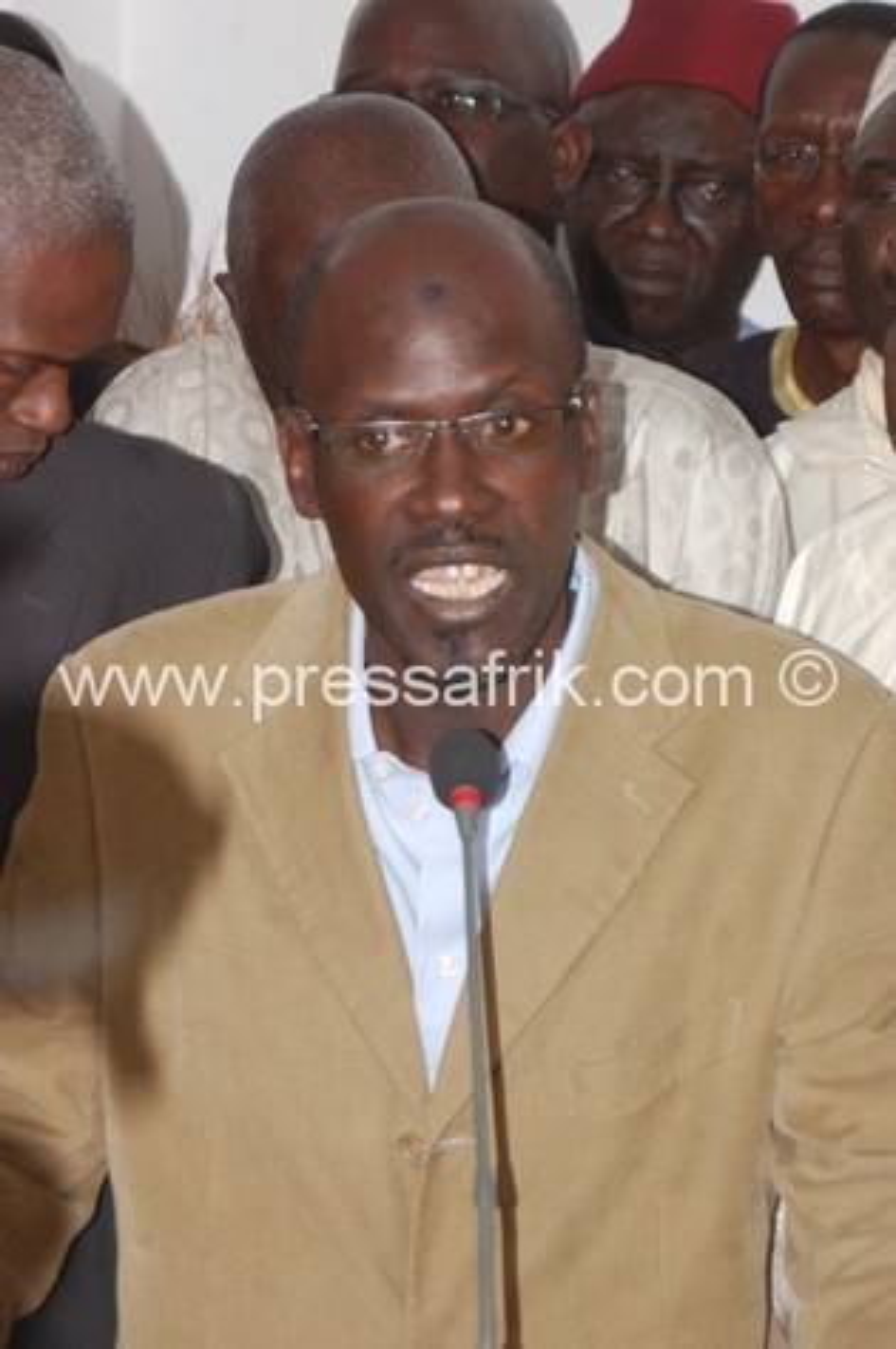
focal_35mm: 150
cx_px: 448
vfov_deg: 13.7
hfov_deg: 9.1
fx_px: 5612
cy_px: 674
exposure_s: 1/60
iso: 640
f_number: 5.6
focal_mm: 100
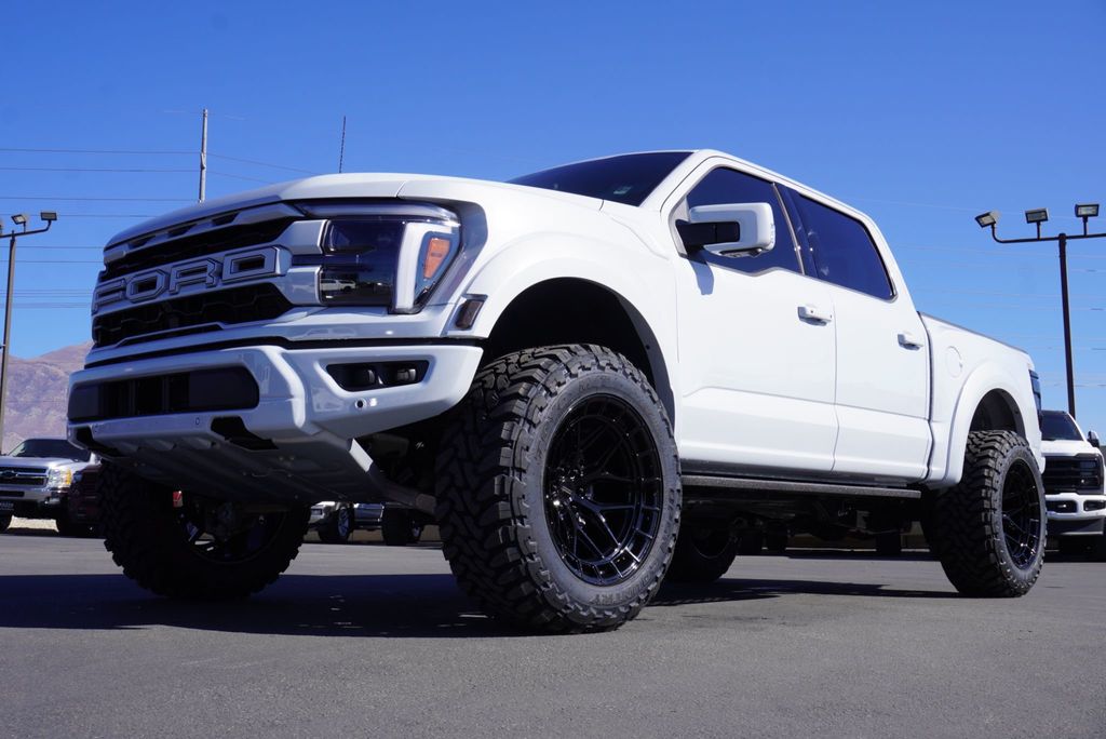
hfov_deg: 51.3
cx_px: 553
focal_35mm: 38
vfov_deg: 35.5
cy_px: 370
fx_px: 1153
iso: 100
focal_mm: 25
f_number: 11
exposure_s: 1/160
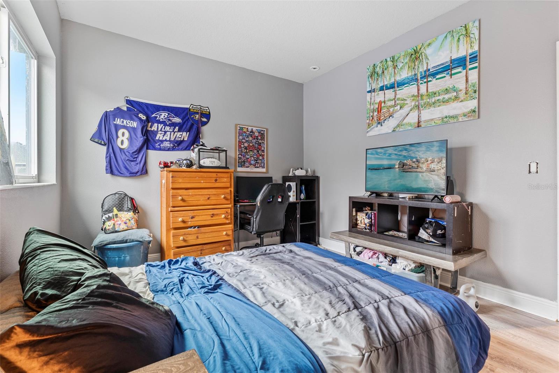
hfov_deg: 96.7
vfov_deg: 73.8
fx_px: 249
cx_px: 280
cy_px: 186
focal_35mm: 16
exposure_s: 3.2
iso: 250
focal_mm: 16
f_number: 9
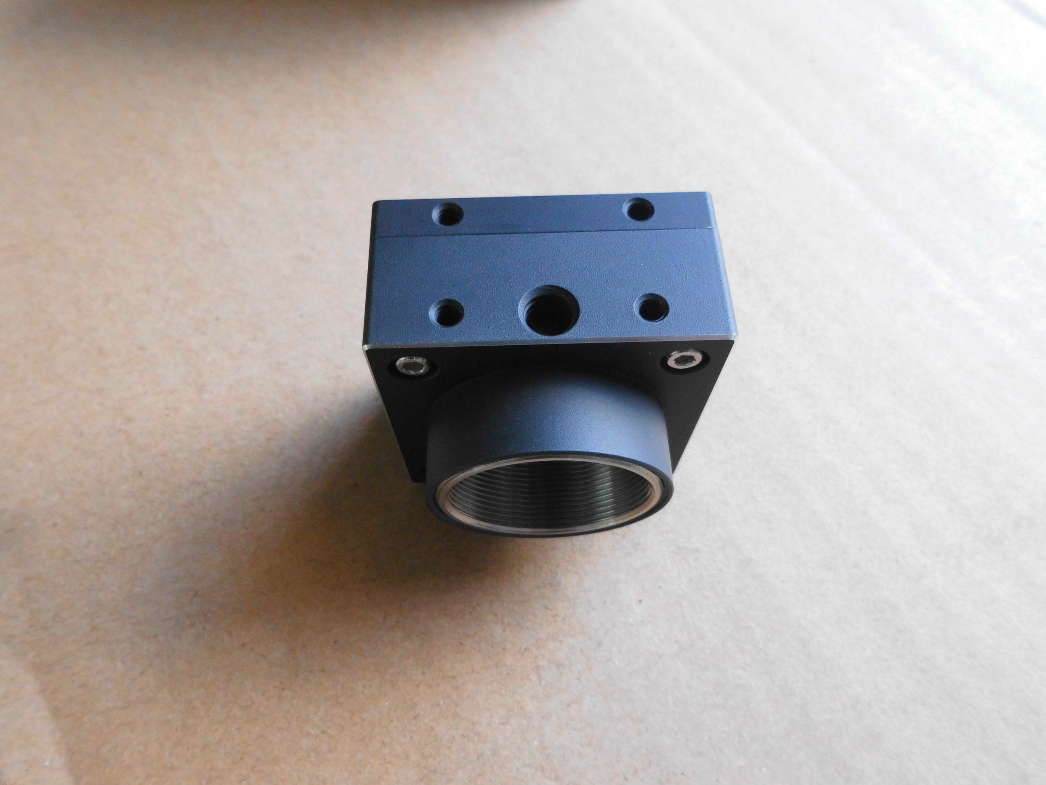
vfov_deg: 53.1
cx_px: 523
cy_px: 392
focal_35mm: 26
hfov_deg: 67.3
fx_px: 786
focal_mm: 4.6
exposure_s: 1/60
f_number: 3.2
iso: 200
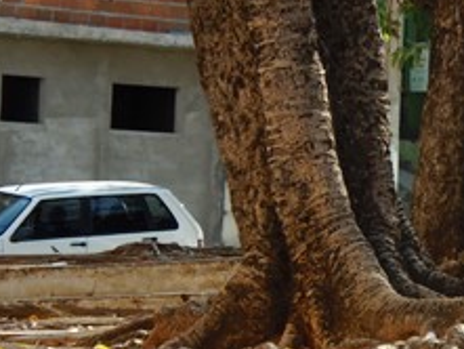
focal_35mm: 262
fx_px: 3514
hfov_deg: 7.5
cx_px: 516
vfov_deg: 5.7
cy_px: 287
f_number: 4.5
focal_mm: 21.4
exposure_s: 1/160
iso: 64
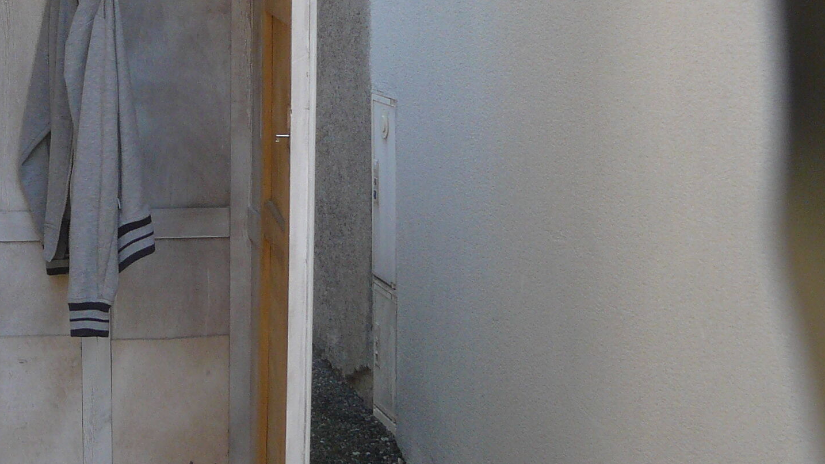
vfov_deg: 14.3
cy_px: 80
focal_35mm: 84
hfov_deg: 24.1
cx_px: -6
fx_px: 1838
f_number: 4
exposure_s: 1/125
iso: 100
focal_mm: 6
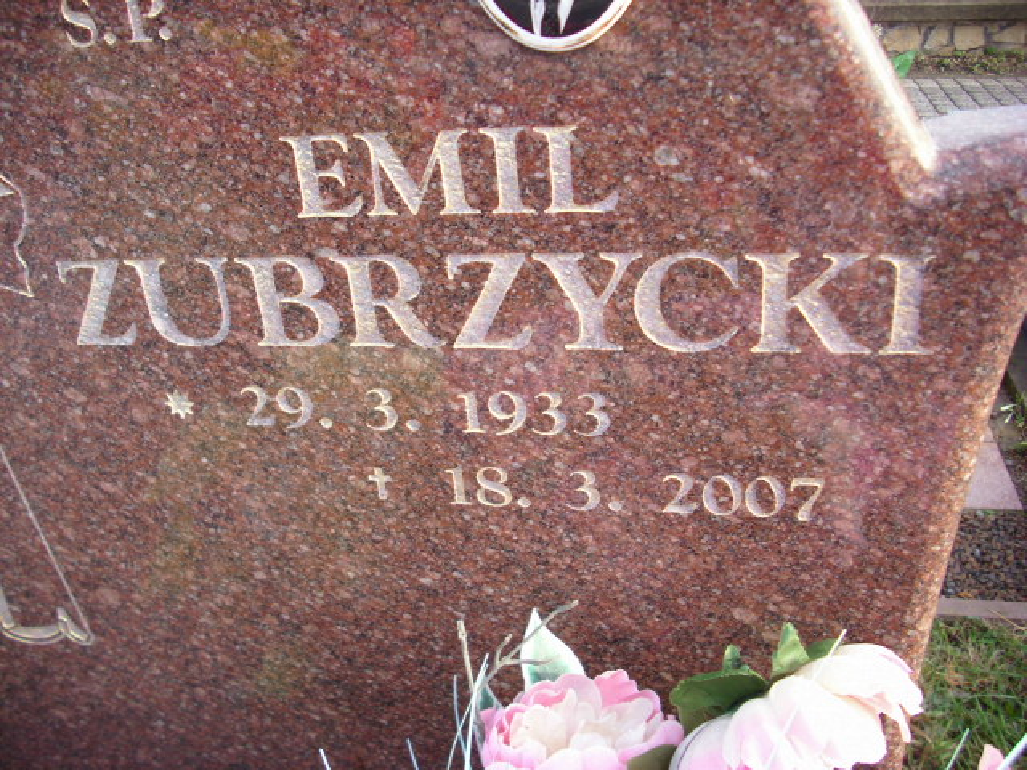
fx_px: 1098
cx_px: 514
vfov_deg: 38.7
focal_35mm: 37
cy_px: 385
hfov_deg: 50.1
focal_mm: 6.2
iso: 50
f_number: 2.8
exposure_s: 1/125
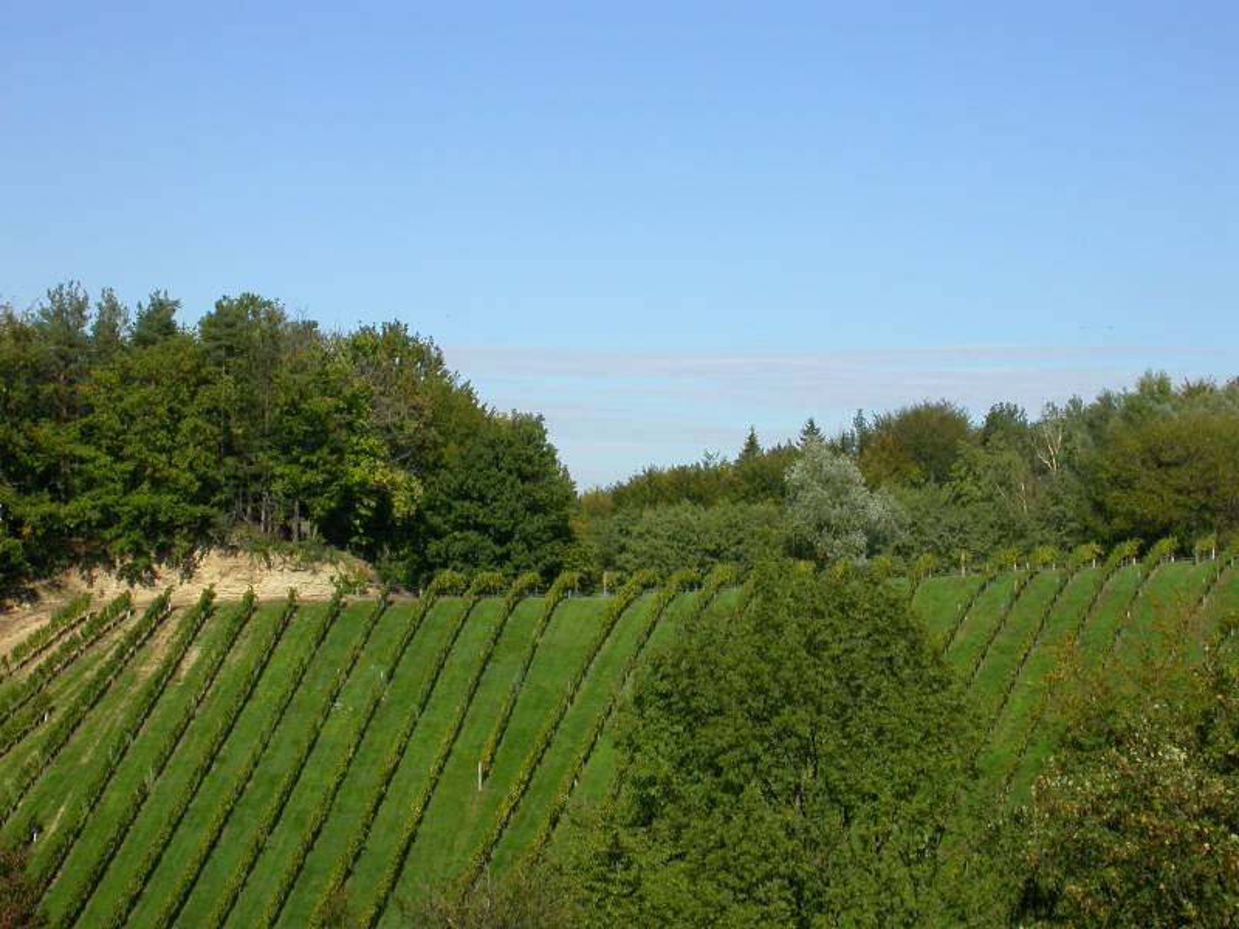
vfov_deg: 18.4
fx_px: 2863
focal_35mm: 80
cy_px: 464
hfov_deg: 24.4
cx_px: 620
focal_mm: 16.6
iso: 100
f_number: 7.1
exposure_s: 1/353
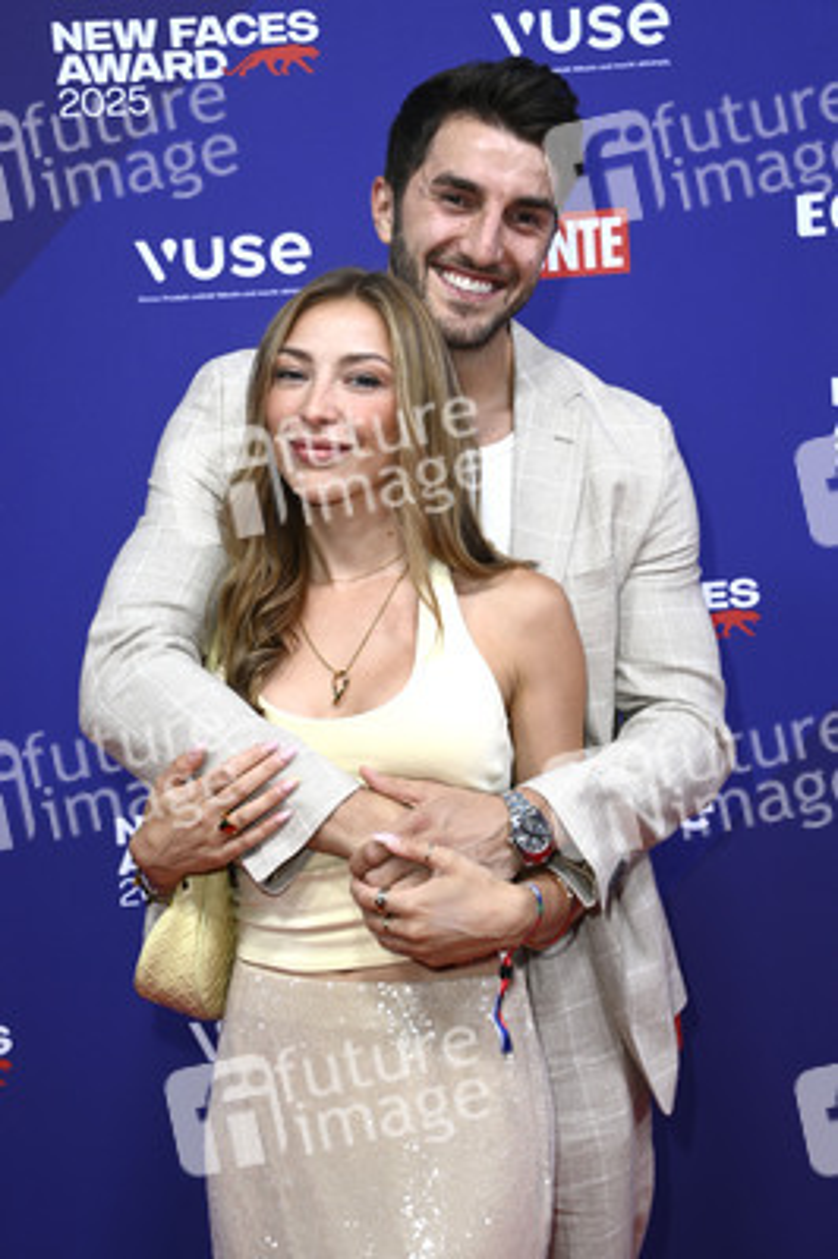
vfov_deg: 32.4
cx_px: 419
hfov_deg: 21.9
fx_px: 2168
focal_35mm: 62
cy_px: 630
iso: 800
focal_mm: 62
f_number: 5.6
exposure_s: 1/250
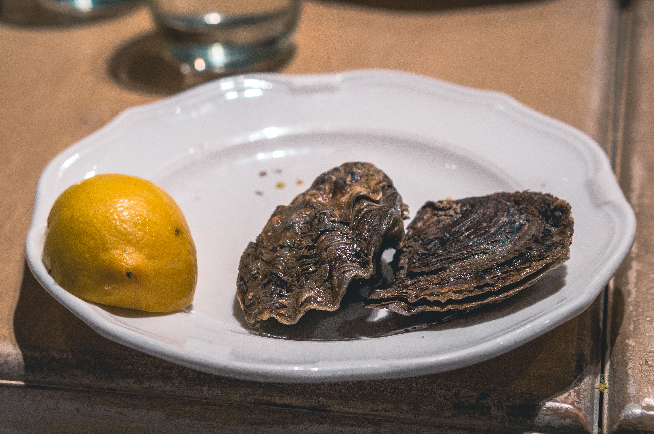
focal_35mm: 75
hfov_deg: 27.0
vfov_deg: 18.1
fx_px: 1361
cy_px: 217
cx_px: 327
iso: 800
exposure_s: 1/100
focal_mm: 50
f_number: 4.5
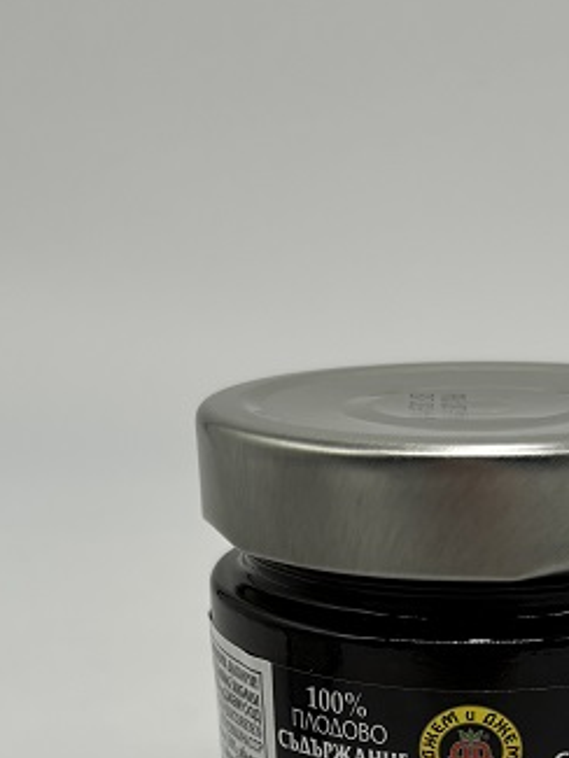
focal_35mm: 66
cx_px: 492
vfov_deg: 27.6
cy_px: 760
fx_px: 1446
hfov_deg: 21.8
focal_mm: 5.96
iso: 50
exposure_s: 1/1522
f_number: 1.6
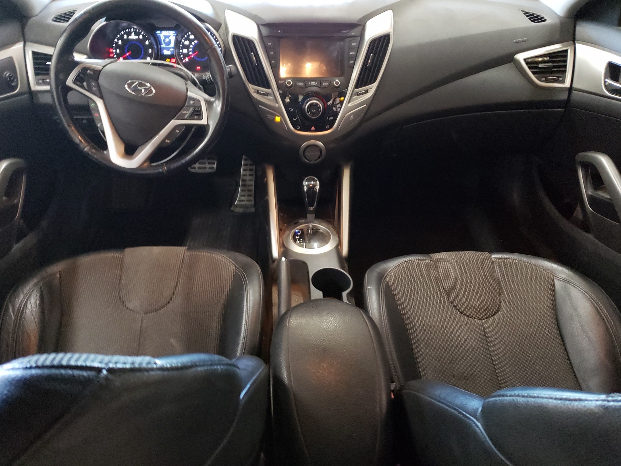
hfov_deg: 65.3
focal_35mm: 27
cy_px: 225
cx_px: 308
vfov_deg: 51.3
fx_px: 484
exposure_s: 1/24
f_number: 1.5
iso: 498
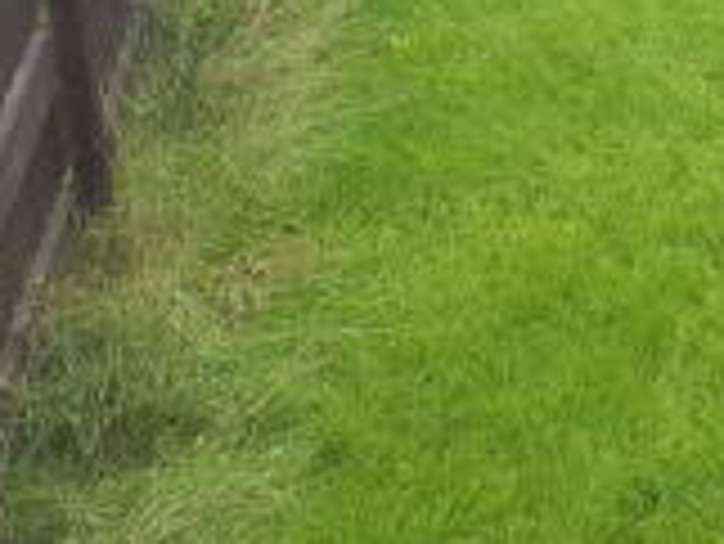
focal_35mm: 94
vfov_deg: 14.2
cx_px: 933
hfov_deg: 19.3
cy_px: -398
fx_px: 1967
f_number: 1.7
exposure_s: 1/100
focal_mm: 4.2
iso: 40
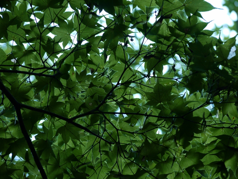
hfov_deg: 6.1
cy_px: 90
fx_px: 2228
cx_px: 119
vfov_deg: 4.6
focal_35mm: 324
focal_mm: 162
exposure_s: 1/60
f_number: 8
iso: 100
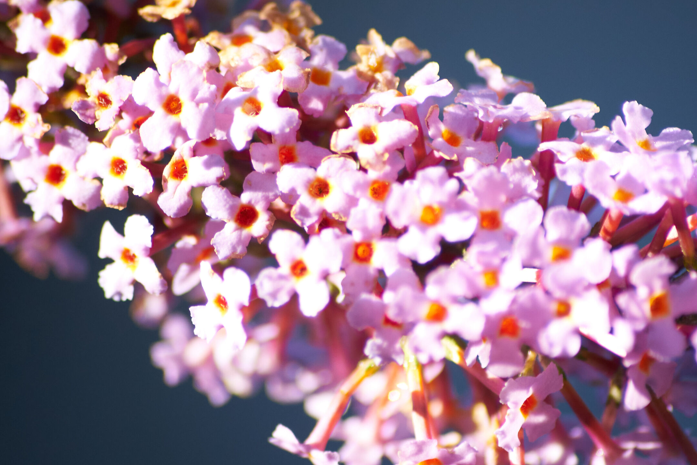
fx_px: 9680
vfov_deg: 2.7
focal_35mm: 500
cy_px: 228
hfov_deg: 4.1
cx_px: 377
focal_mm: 300
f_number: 5.6
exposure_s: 1/500
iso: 800
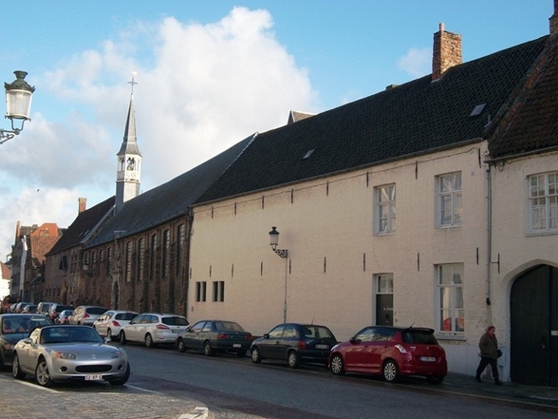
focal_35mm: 51
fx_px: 822
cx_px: 278
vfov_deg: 28.6
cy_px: 209
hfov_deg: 37.5
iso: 80
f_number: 11.2
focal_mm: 8.8
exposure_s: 1/60
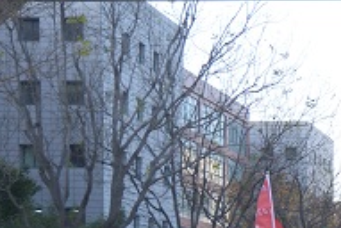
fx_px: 1214
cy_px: 158
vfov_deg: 10.7
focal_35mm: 128
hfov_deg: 14.8
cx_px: 514
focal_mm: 35
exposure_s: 1/800
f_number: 4
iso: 1000
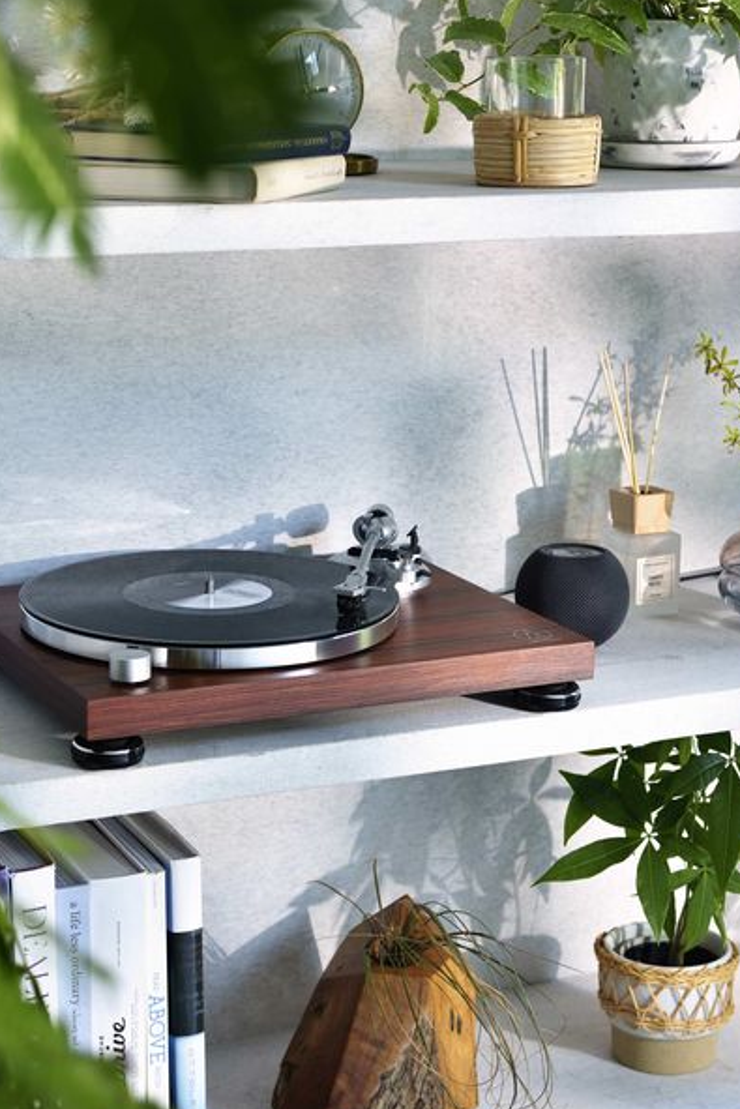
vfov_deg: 26.6
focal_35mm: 76
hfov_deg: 17.9
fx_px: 2342
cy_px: 557
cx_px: 322
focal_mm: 50
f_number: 5.6
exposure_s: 1/8
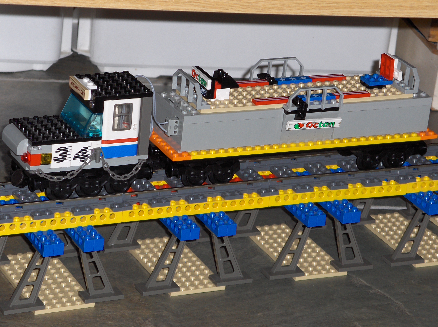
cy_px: 164
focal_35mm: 117
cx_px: 219
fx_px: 1478
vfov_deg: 12.6
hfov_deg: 16.9
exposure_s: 1/150
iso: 60
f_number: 4.5
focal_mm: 24.2
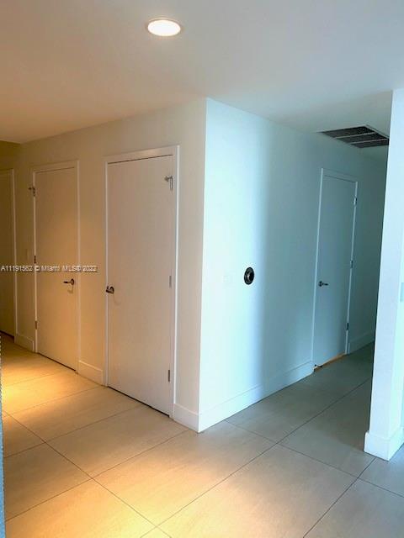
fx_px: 405
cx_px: 202
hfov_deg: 53.1
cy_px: 269
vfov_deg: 67.3
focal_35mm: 26
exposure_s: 1/60
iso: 100
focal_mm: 4.25
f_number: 1.8
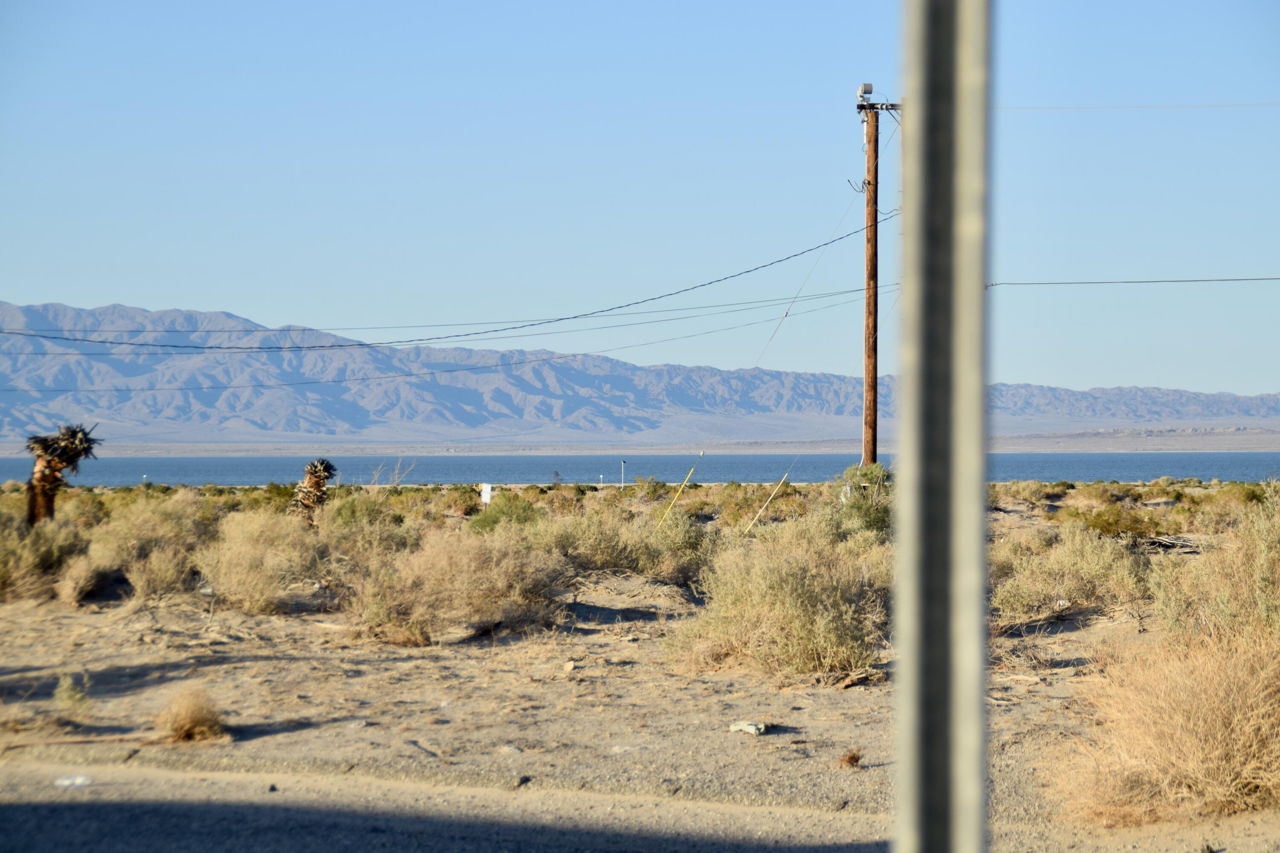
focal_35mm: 112
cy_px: 426
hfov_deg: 18.2
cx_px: 640
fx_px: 4000
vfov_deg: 12.2
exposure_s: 1/800
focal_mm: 75
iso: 200
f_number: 7.1
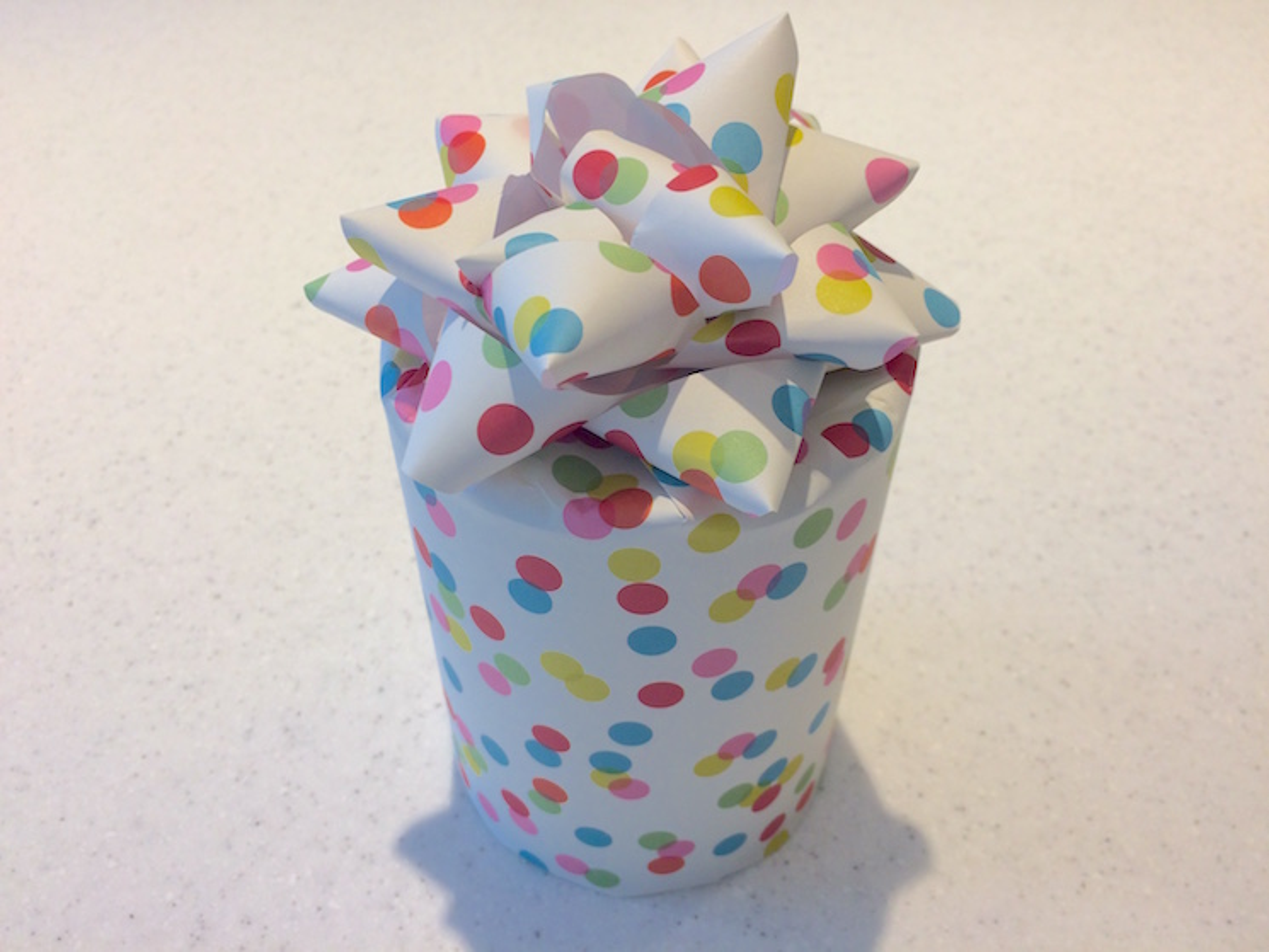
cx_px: 634
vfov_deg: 48.2
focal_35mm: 29
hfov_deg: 61.7
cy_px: 476
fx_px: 1063
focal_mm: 4.15
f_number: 2.2
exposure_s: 1/50
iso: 50
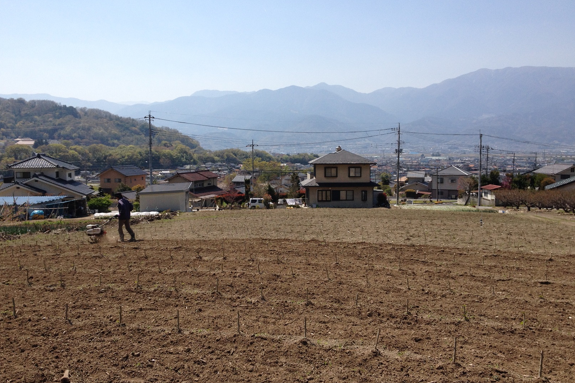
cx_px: 285
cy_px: 197
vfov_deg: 35.9
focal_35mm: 37
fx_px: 591
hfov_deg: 51.9
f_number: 2.4
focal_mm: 4.28
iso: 50
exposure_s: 1/2123
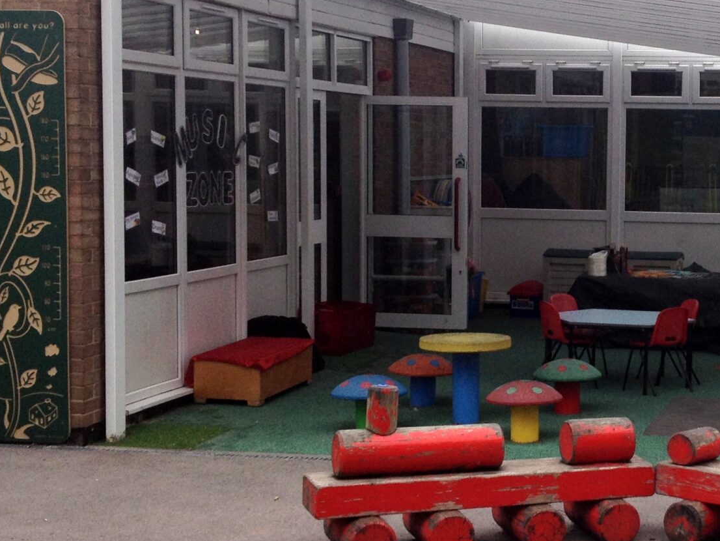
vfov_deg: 18.2
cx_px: 650
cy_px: 242
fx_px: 1685
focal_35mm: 81
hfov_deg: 23.5
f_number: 2.4
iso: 50
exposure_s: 1/1284
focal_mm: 4.28
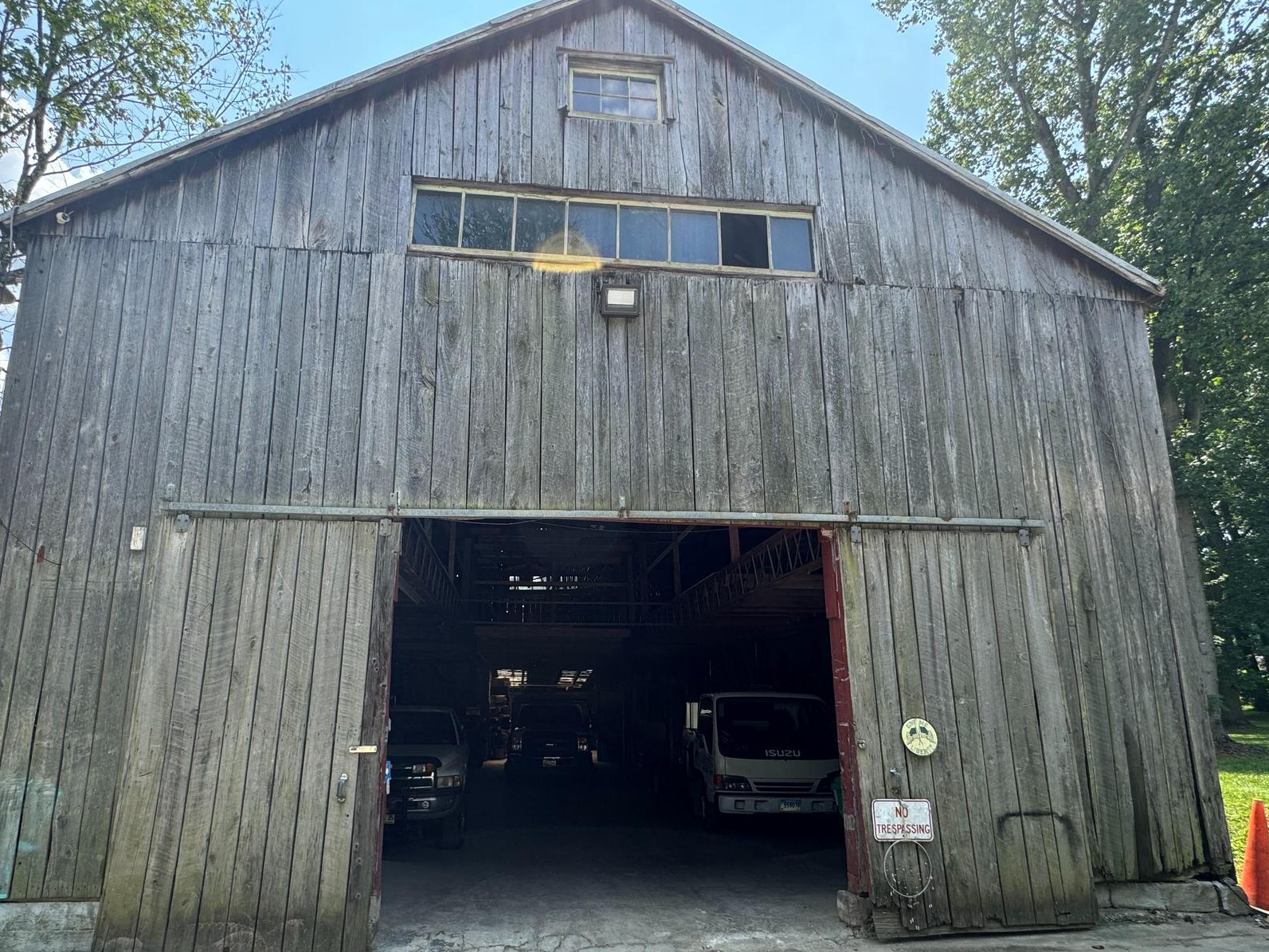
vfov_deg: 70.8
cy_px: 578
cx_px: 570
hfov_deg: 87.5
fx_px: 660
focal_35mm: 18
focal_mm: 2.22
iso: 40
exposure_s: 1/430
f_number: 2.2
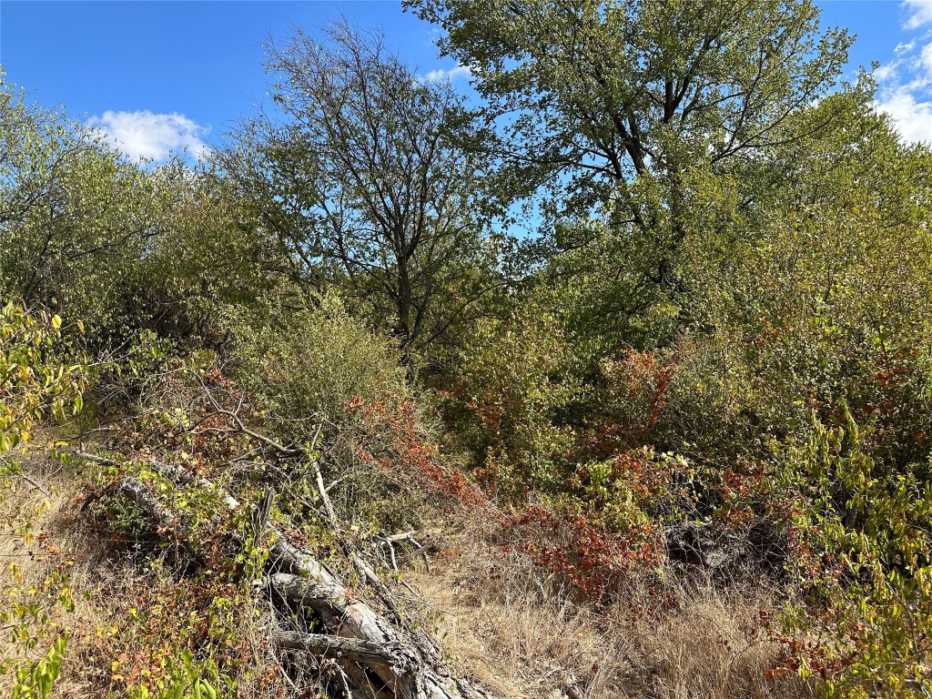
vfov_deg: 56.8
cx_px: 466
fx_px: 646
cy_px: 350
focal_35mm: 24
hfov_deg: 71.6
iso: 80
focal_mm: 6.86
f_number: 1.78
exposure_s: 1/2591
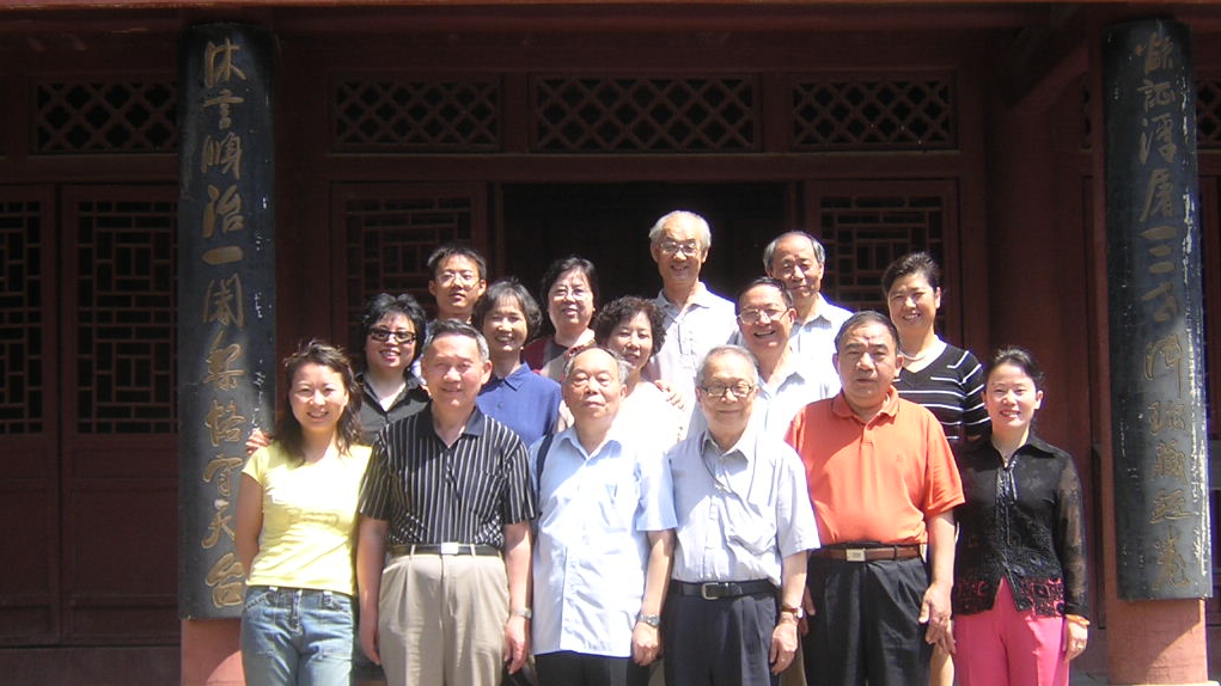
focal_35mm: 59
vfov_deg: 20.4
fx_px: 1910
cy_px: 392
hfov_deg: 35.5
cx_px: 610
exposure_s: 1/244
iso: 100
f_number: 3.2
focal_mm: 7.1
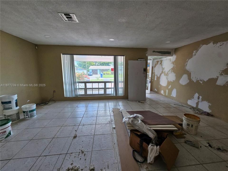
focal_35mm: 13
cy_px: 86
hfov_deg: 106.2
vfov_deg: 89.9
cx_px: 114
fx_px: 86
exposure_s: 1/120
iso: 80
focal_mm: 2.2
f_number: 2.2
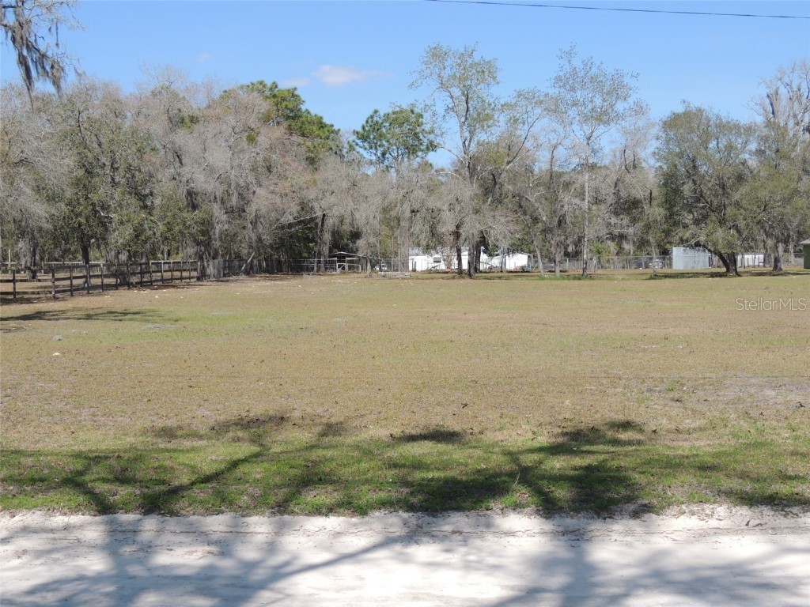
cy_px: 304
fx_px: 1100
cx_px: 405
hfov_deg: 40.4
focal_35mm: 47
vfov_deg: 30.9
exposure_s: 1/800
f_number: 3.5
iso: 100
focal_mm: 8.3
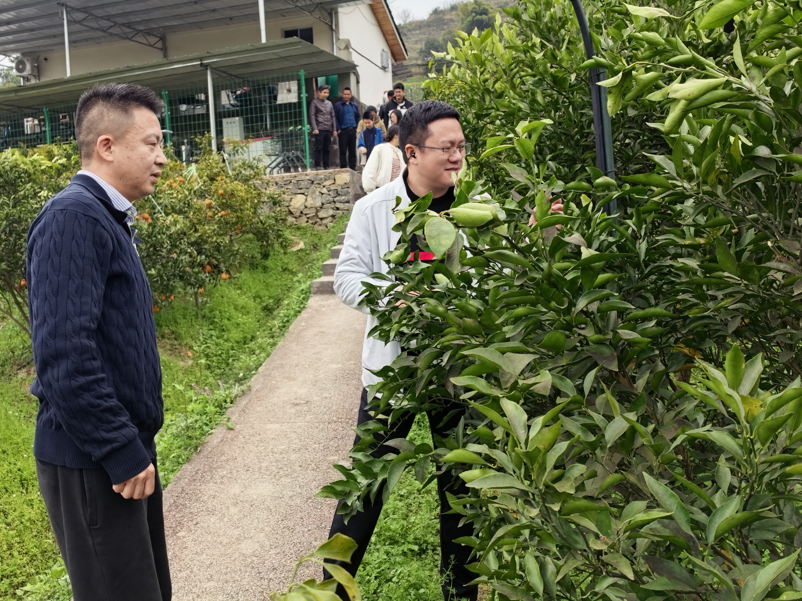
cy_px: 261
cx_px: 343
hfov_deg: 58.1
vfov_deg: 45.3
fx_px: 718
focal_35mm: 31
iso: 50
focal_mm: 5.75
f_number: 2
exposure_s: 1/263
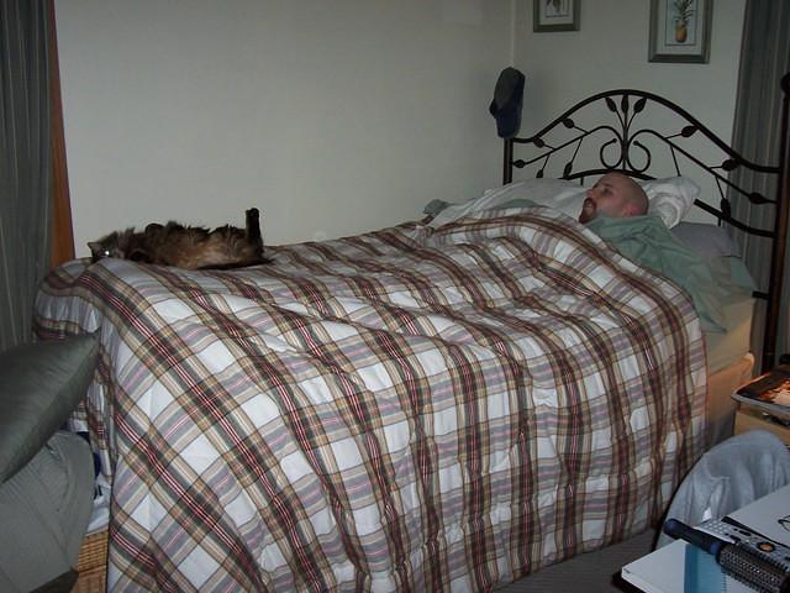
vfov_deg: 38.7
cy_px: 296
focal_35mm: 37
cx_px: 395
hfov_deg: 50.1
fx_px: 844
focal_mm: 5.6
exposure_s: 1/60
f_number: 2.8
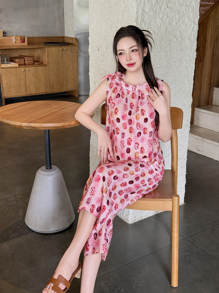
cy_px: 146
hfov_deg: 30.3
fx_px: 405
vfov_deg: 39.7
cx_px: 110
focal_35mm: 48
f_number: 1.8
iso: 100
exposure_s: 1/62
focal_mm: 6.76
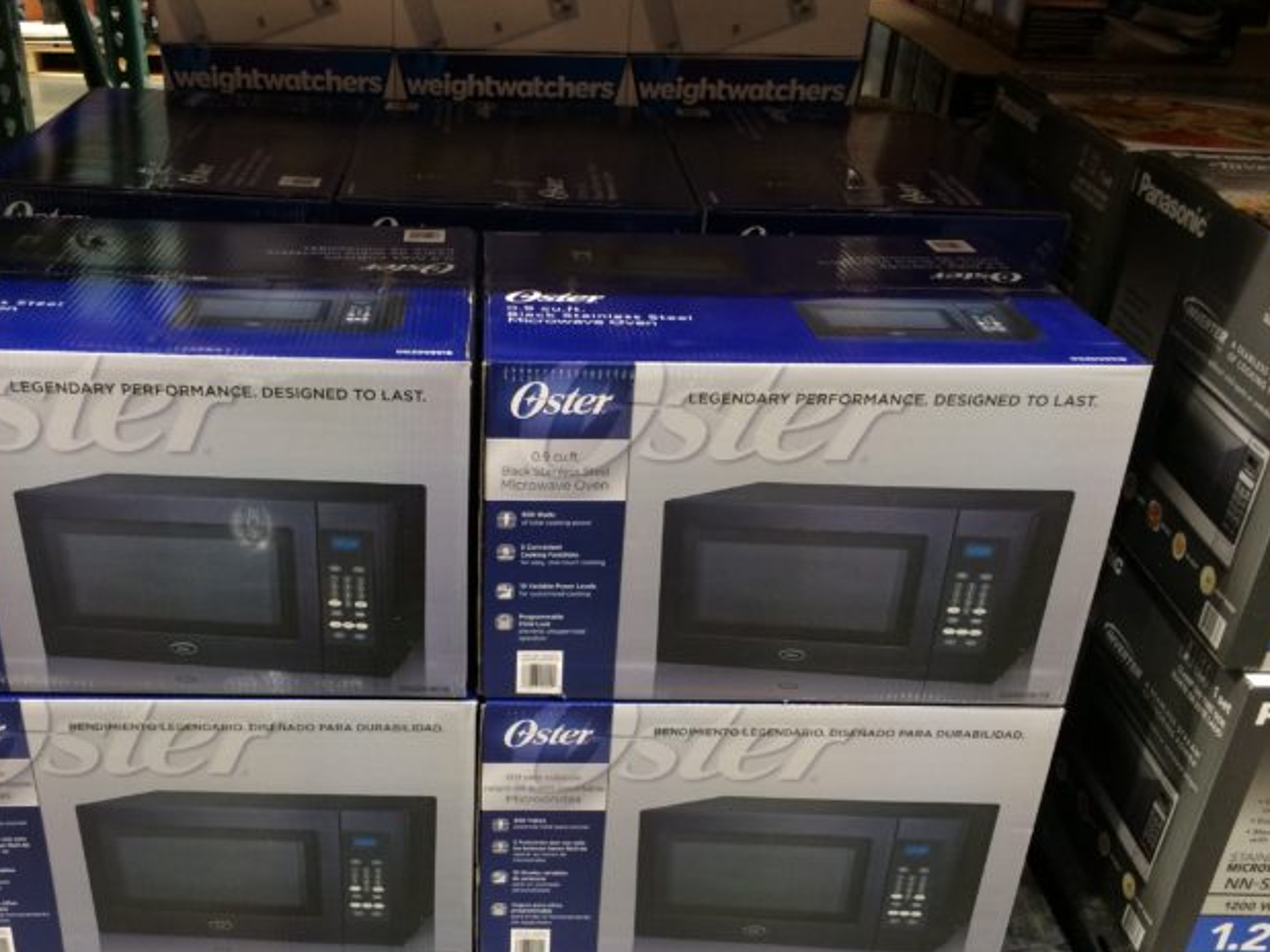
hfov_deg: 51.0
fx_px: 1321
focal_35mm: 36
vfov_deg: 39.4
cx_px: 503
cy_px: 583
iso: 200
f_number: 2.2
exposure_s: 1/33
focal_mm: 4.15
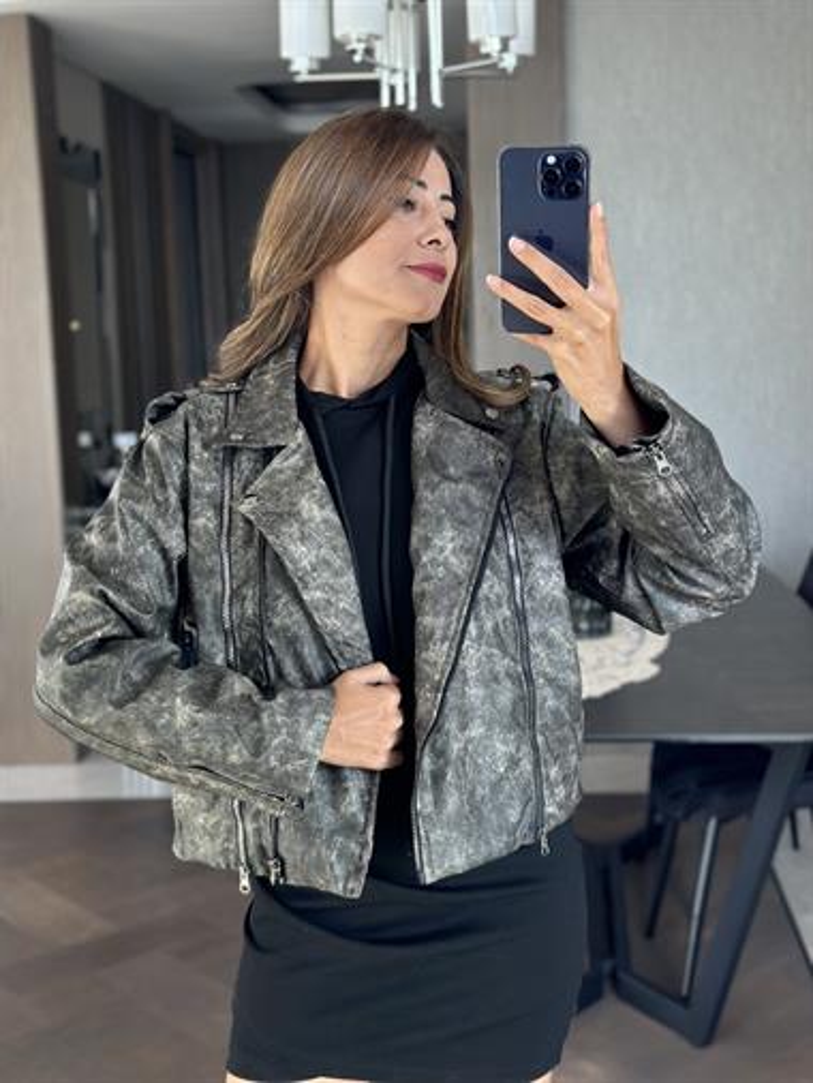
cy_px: 542
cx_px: 406
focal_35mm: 48
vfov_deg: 39.6
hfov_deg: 30.3
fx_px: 1502
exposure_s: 1/102
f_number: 1.78
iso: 125
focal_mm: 6.86
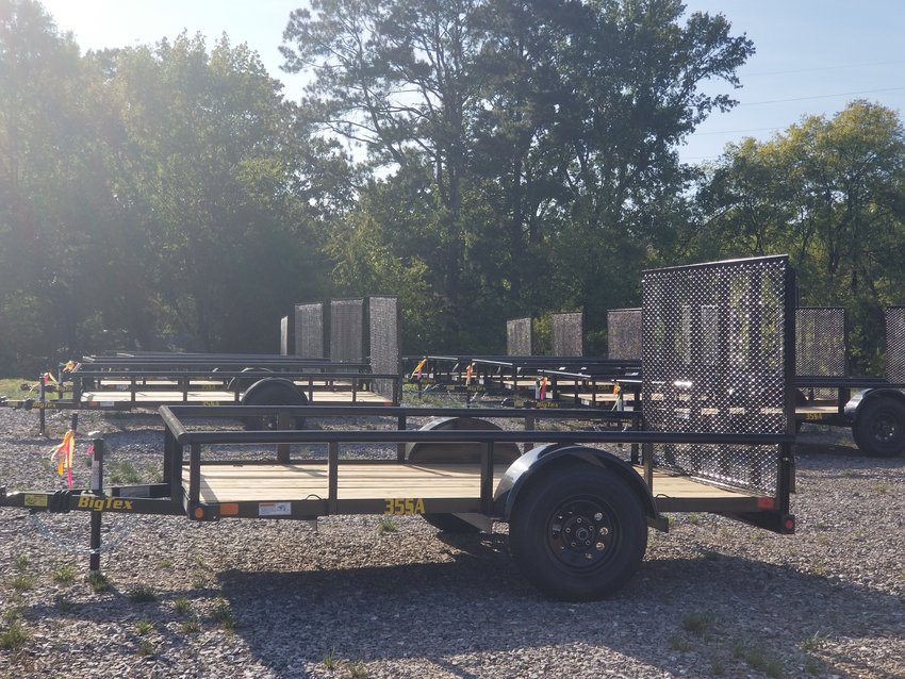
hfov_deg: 36.8
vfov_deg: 28.0
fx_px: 1360
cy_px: 340
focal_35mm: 52
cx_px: 452
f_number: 2.4
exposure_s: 1/829
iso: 25
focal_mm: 6
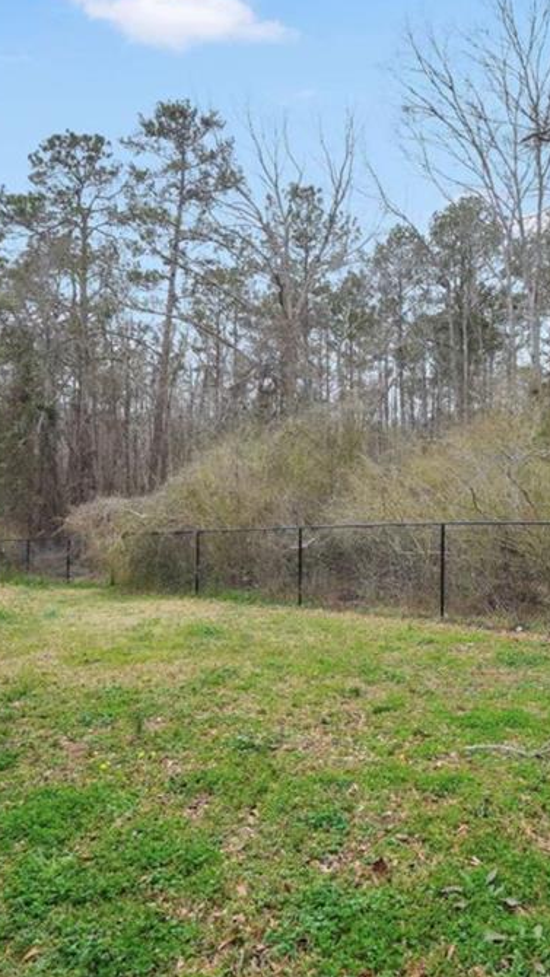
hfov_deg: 43.9
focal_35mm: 25
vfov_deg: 73.6
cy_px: 486
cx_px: 425
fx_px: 653
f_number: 6.3
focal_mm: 10.5
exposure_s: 1/100
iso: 100
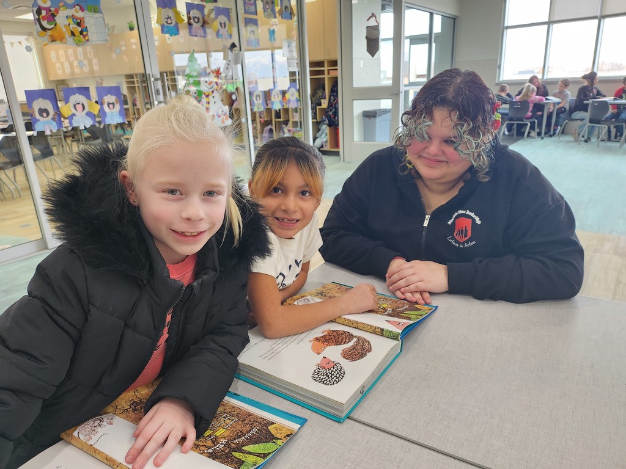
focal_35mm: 24
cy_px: 234
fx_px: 434
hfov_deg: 71.6
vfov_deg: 56.8
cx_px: 313
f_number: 1.8
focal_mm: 5
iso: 250
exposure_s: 1/120
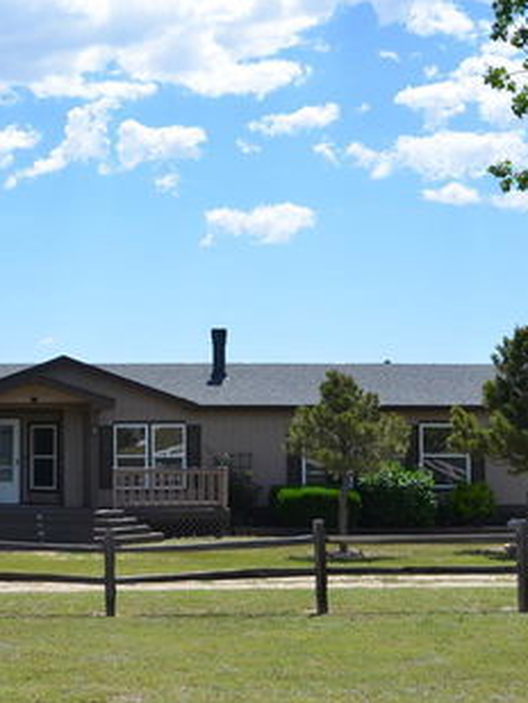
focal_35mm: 74
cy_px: 364
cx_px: 34
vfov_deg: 26.4
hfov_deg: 19.5
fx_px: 1500
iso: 100
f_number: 9
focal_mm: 31
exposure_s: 1/320
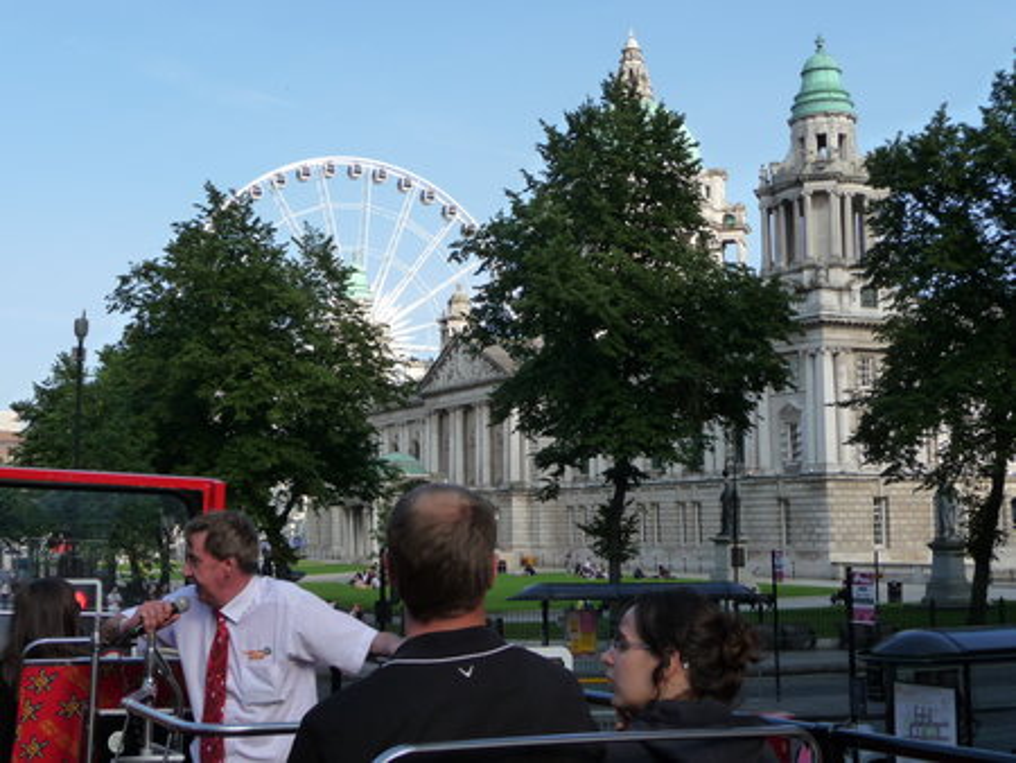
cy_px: 382
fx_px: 1468
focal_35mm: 50
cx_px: 508
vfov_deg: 29.1
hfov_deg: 38.2
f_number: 4.2
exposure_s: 1/500
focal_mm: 8.5
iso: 160
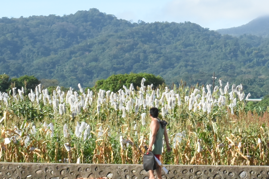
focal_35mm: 156
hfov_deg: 12.9
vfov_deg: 8.7
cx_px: 292
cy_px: -15
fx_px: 1166
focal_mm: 32
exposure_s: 1/160
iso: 1000
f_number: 29
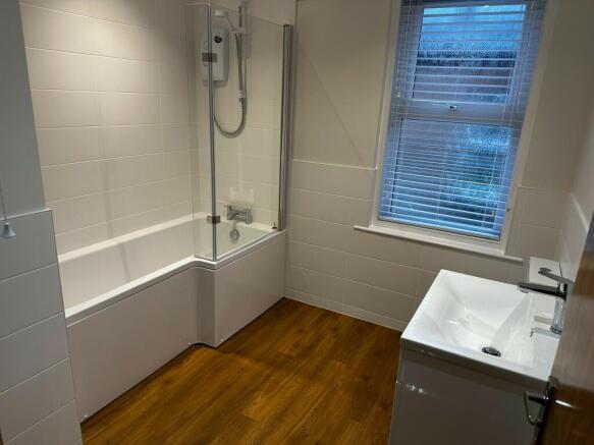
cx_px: 297
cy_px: 222
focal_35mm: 24
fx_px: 412
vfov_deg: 56.8
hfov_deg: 71.6
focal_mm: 6.86
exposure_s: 1/100
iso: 125
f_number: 1.78
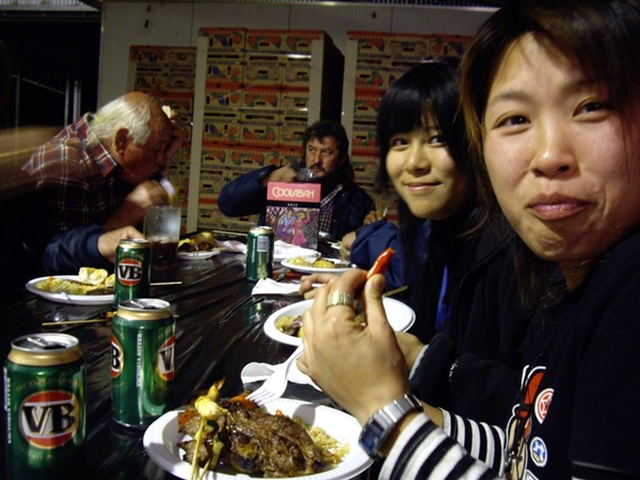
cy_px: 240
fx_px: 703
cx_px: 320
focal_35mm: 38
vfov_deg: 37.7
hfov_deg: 49.0
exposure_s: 1/6
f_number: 2.8
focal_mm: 7.9
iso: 400
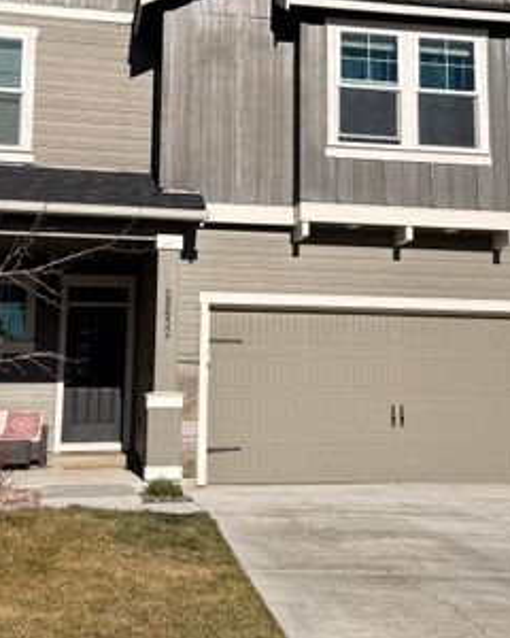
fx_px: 981
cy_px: 224
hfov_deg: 29.1
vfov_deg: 35.7
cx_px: 272
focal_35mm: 52
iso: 80
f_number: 1.78
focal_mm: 6.76
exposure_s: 1/9091
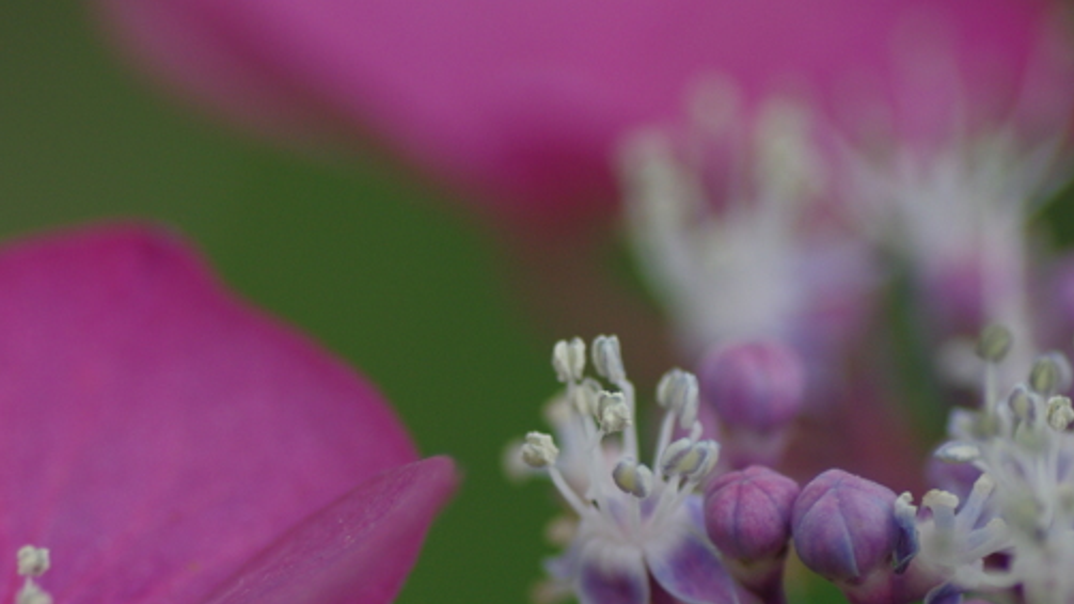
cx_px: 278
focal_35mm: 287
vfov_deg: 4.2
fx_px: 8174
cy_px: 450
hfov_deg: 7.5
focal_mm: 90
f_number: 2.8
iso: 400
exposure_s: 1/250
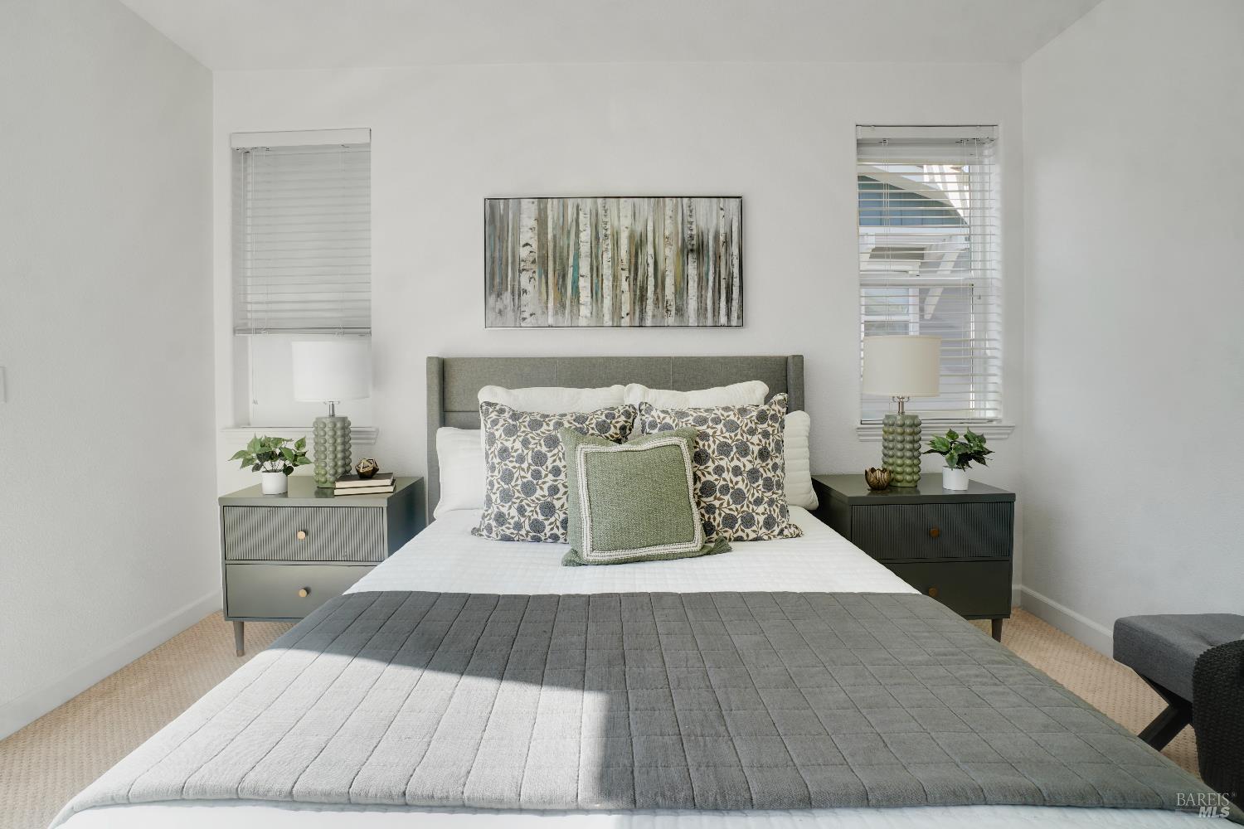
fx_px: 518
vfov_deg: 77.3
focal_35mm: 15
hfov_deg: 100.4
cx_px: 622
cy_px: 414
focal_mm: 10
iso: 125
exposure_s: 1/40
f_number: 9
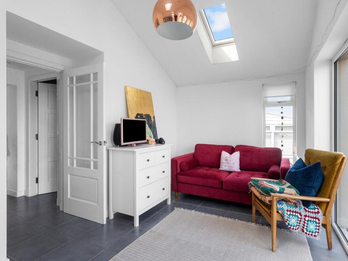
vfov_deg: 71.6
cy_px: 135
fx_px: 181
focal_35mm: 18
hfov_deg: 87.5
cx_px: 190
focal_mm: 16
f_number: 8
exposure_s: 1/160
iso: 640
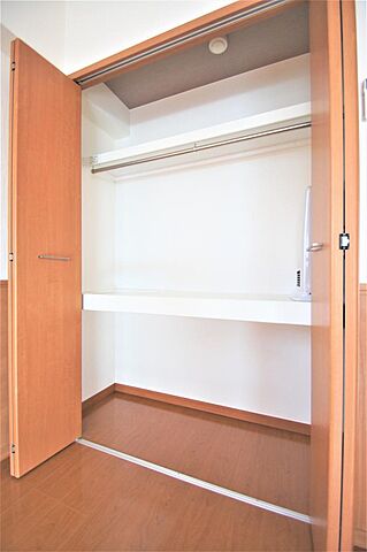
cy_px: 276
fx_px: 230
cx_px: 184
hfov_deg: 77.2
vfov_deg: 100.4
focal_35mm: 15
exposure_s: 1/30
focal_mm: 10
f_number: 3.5
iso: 320
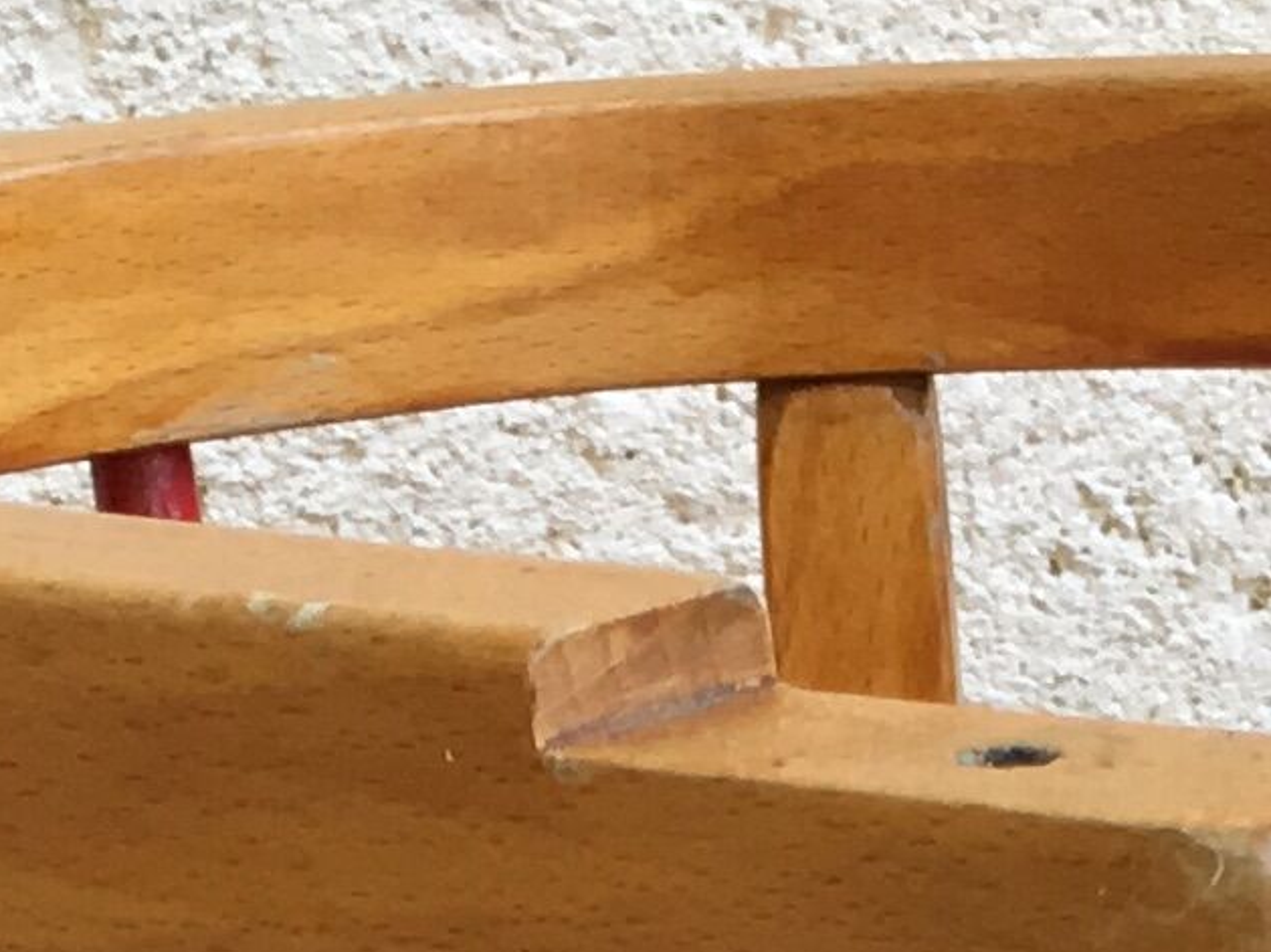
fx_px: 6825
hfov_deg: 10.5
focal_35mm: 186
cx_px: 1338
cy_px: 2664
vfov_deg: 7.2
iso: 25
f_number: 2.2
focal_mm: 4.15
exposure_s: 1/100
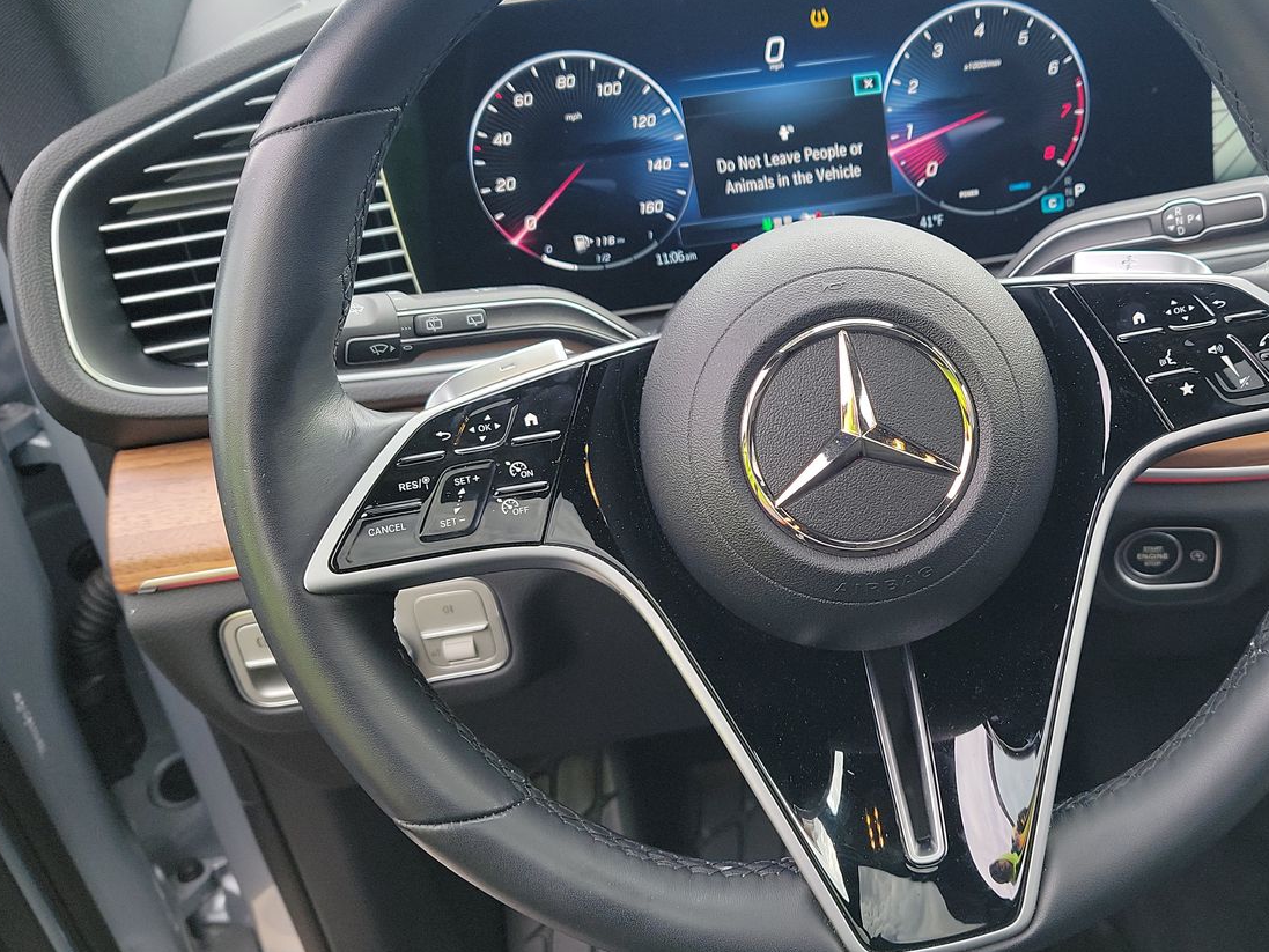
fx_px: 1283
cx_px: 892
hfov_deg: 51.2
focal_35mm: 35
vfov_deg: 40.6
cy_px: 391
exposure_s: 1/59
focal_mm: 6.7
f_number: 1.8
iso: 65
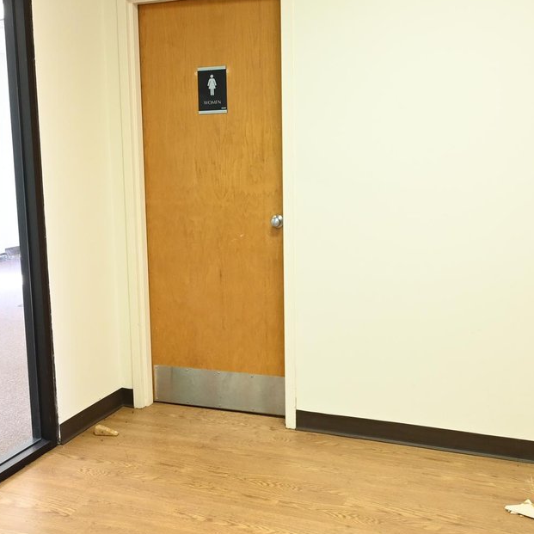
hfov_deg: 39.9
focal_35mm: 42
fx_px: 733
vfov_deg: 40.0
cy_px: 246
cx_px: 225
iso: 640
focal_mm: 12
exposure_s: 1/13
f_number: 6.3
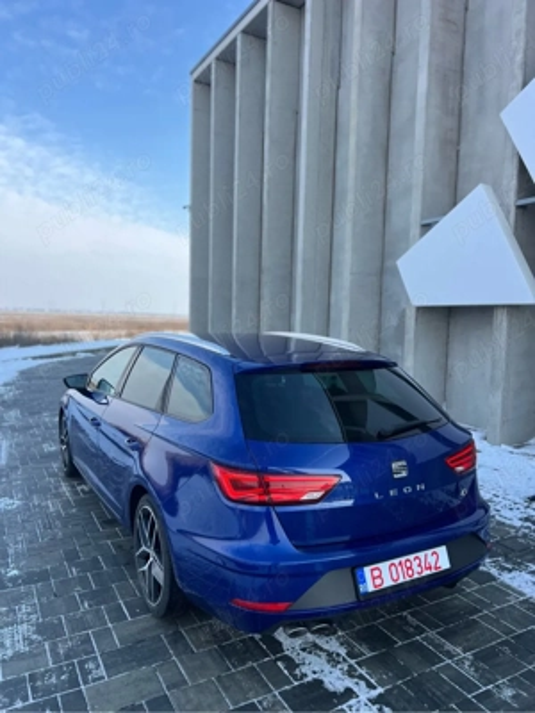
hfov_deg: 53.1
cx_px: 268
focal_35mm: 26
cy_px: 356
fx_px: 536
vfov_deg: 67.3
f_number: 1.5
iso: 50
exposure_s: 1/1511
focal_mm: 5.7
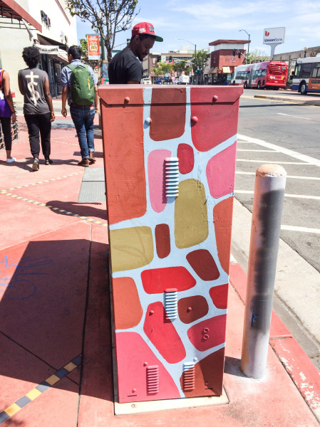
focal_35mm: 29
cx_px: 160
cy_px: 214
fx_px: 358
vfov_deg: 61.7
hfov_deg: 48.2
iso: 32
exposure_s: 1/1786
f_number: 2.2
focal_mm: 4.15
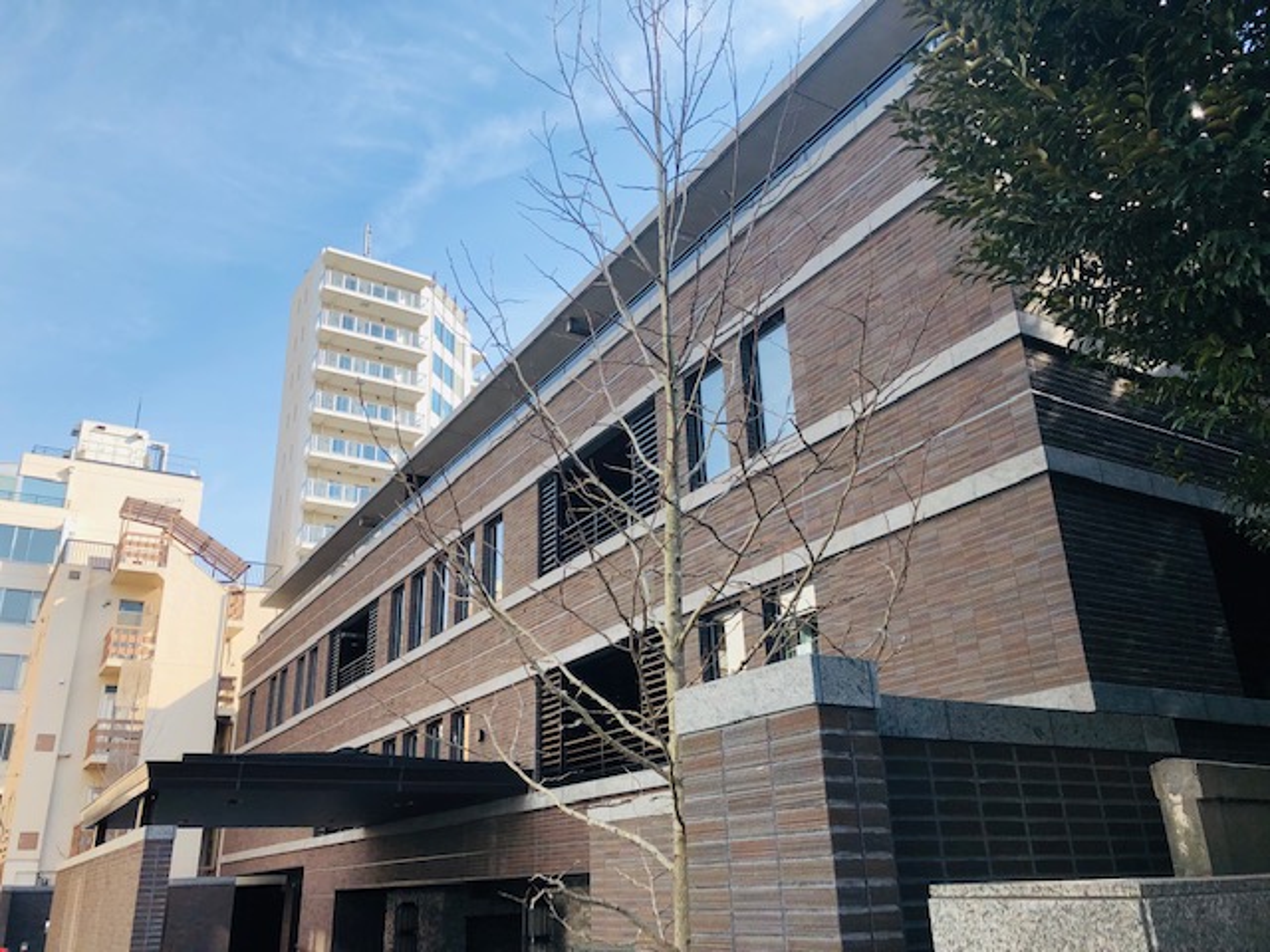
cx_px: 635
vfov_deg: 49.7
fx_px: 1027
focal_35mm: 28
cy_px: 476
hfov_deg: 63.4
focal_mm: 3.99
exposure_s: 1/889
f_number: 1.8
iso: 20
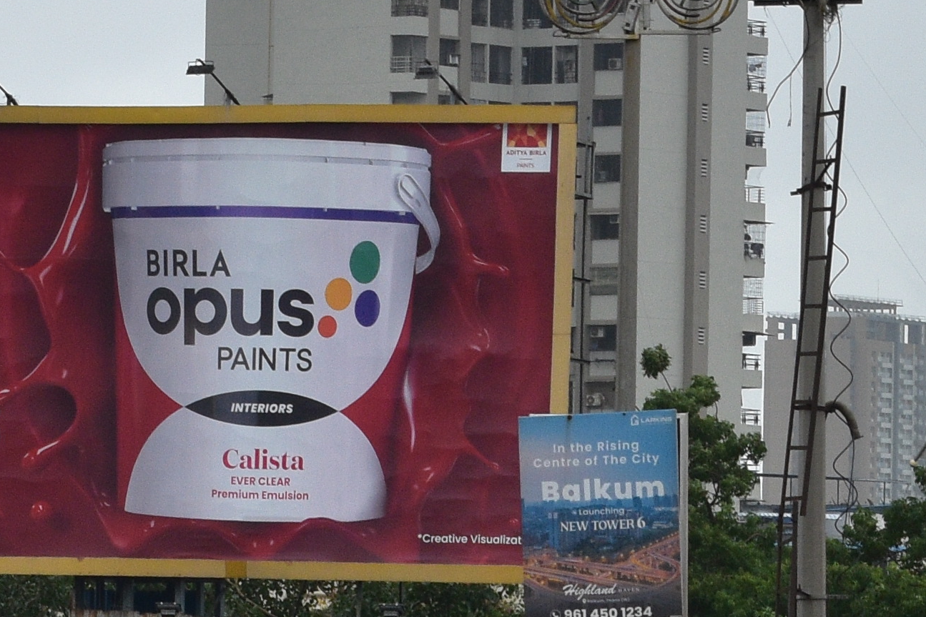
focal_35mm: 382
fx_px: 9832
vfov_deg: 3.6
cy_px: 590
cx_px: 357
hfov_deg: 5.4
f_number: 10
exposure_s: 1/250
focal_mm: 55
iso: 400
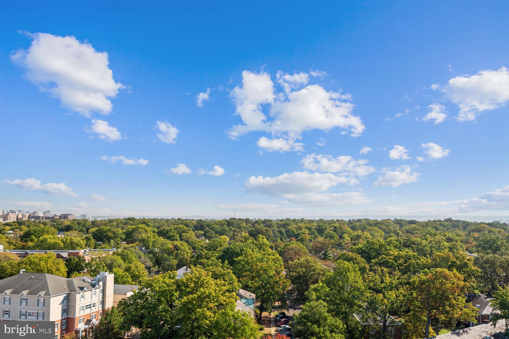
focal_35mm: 35
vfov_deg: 37.9
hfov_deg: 54.4
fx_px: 495
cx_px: 254
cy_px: 170
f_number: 8
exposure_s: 1/200
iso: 400
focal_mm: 35
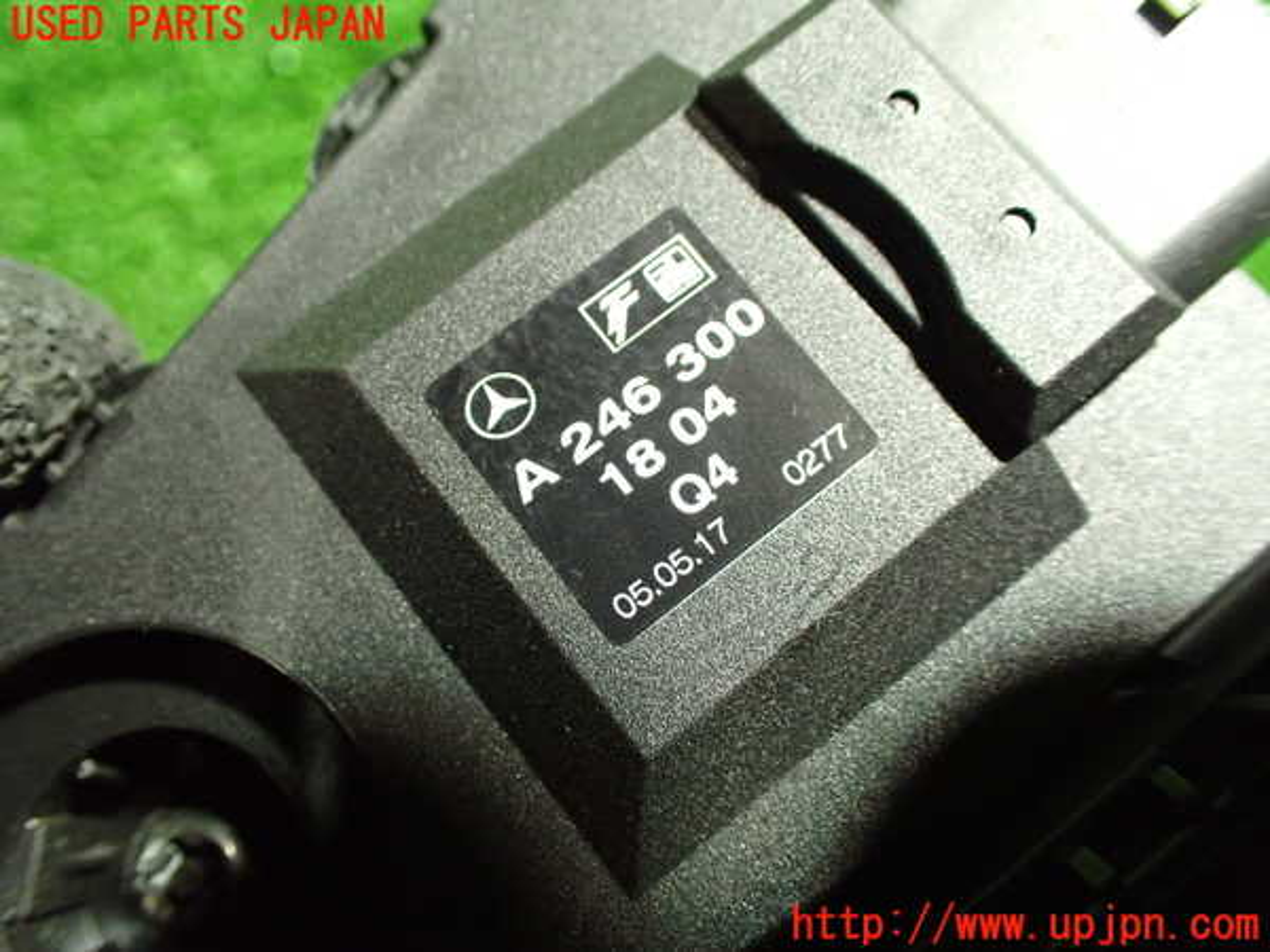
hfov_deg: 60.0
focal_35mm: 30
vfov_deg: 46.8
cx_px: 635
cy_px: 476
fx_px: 1101
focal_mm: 5.4
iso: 1000
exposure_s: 1/30
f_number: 2.3
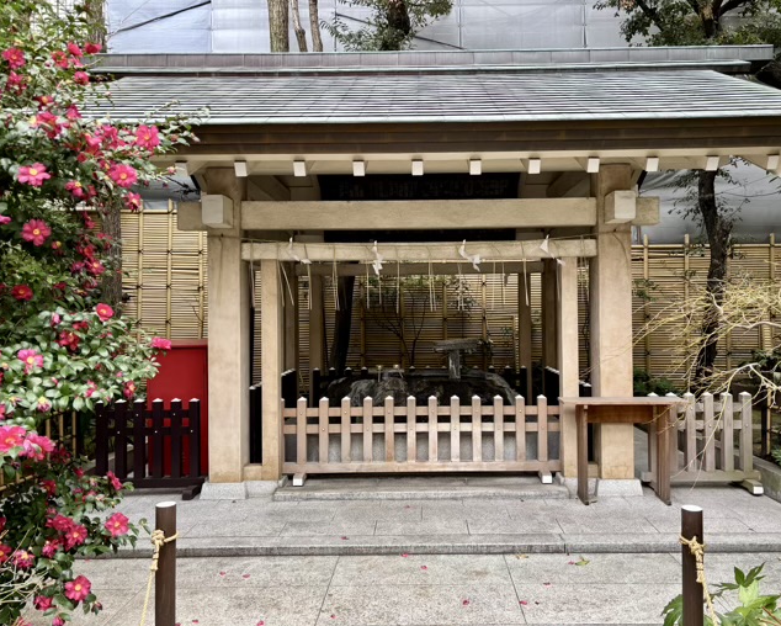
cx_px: 425
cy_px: 316
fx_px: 648
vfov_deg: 51.6
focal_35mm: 28
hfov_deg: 62.1
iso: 40
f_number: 1.6
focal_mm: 5.96
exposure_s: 1/121
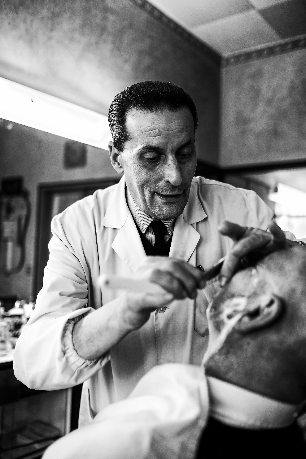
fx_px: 446
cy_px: 230
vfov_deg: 54.4
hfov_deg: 37.9
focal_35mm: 35
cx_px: 153
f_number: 1.4
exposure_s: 1/160
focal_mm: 23
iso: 320
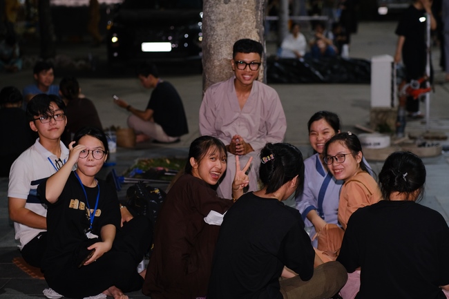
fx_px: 1047
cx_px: 224
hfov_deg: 24.2
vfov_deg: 16.3
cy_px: 150
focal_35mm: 84
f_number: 2.2
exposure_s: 1/100
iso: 1250
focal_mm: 56
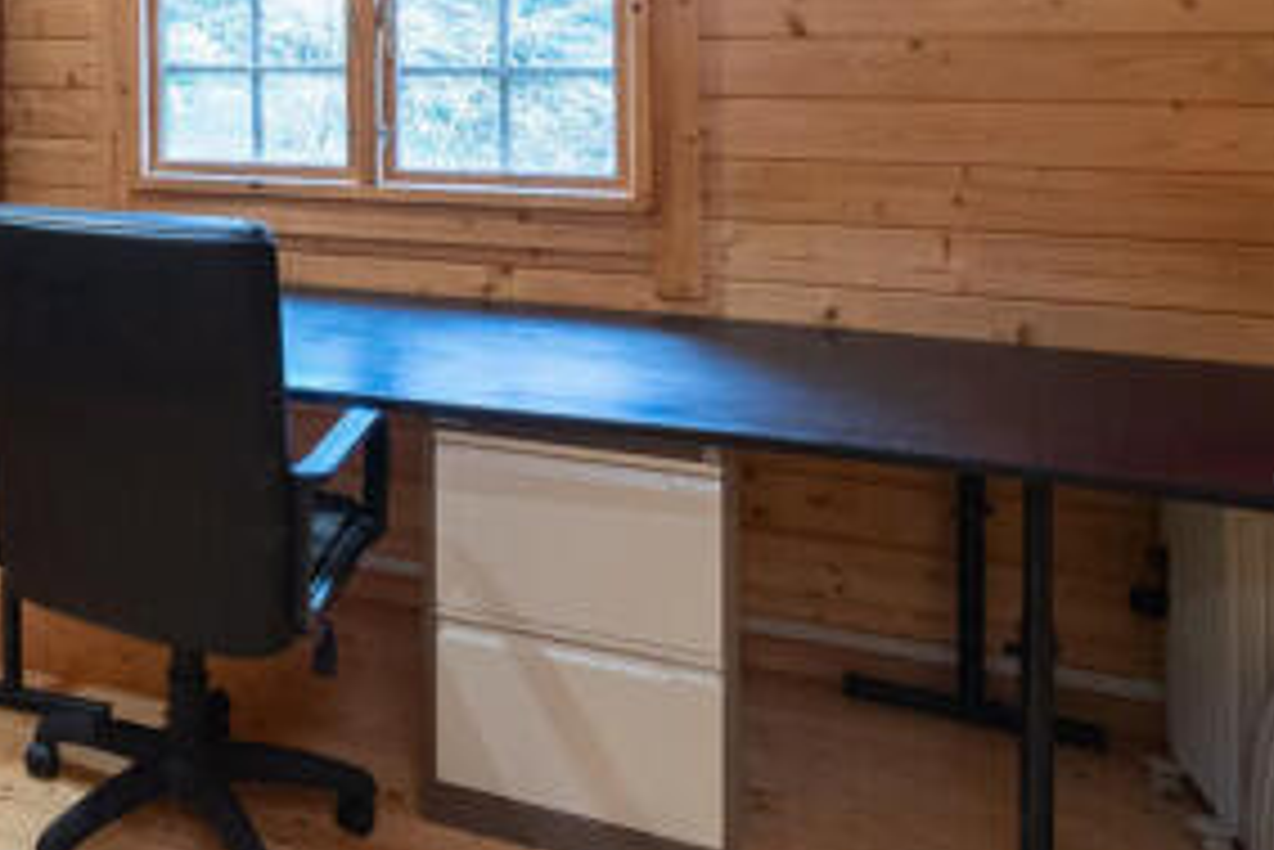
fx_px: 1310
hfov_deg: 43.6
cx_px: -27
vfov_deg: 33.0
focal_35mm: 37
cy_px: -2
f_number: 7.1
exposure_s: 1/30
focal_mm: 16
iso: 2000
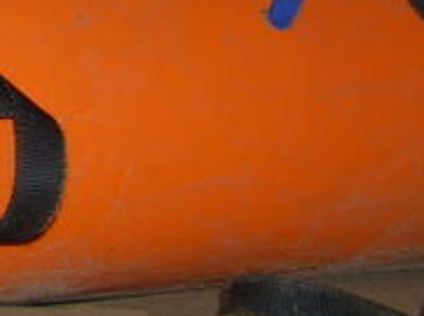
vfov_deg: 9.2
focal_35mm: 155
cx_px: -396
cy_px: -190
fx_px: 1895
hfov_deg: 11.6
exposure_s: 1/30
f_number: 5
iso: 50
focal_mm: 8.9
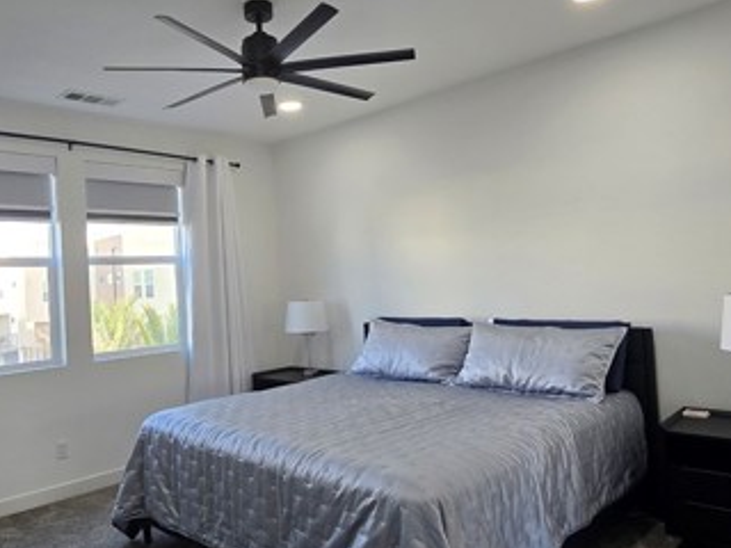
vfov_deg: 53.1
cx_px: 290
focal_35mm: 26
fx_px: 549
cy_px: 267
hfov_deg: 66.6
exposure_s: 1/60
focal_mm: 2.2
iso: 80
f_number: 2.2
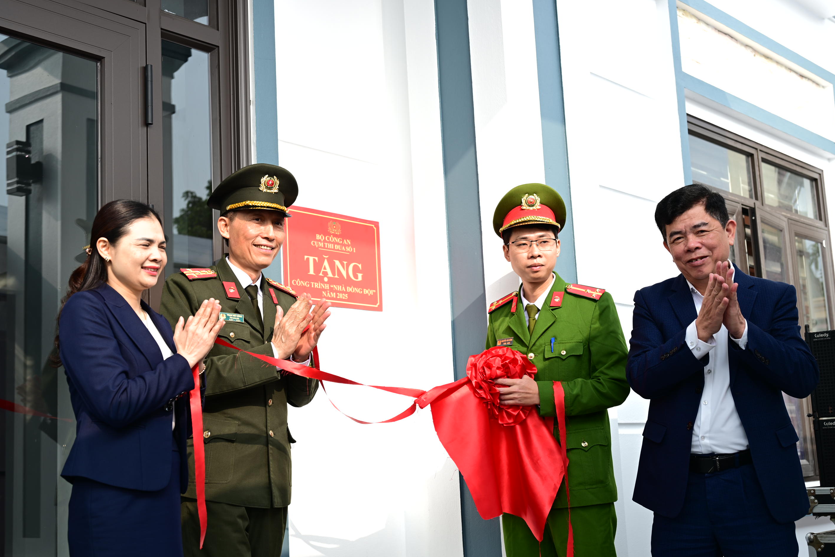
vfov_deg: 29.9
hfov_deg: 43.6
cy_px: 293
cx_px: 399
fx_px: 1044
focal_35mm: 45
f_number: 4
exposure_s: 1/160
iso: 50
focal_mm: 42
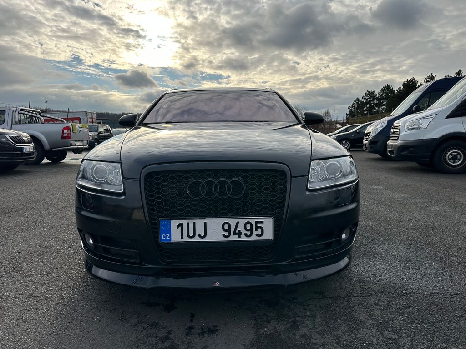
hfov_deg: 71.6
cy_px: 174
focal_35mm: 24
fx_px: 323
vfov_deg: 56.8
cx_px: 233
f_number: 1.78
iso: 80
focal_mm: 6.86
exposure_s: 1/4348
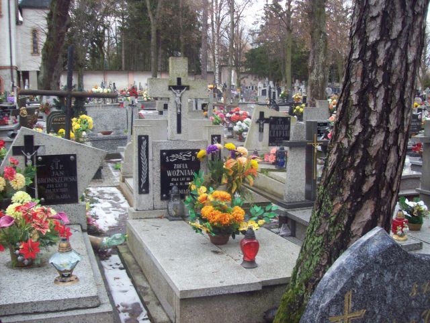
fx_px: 447
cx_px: 215
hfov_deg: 51.4
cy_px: 162
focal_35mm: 36
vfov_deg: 39.7
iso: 80
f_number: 2.7
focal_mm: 6
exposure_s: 1/88.2
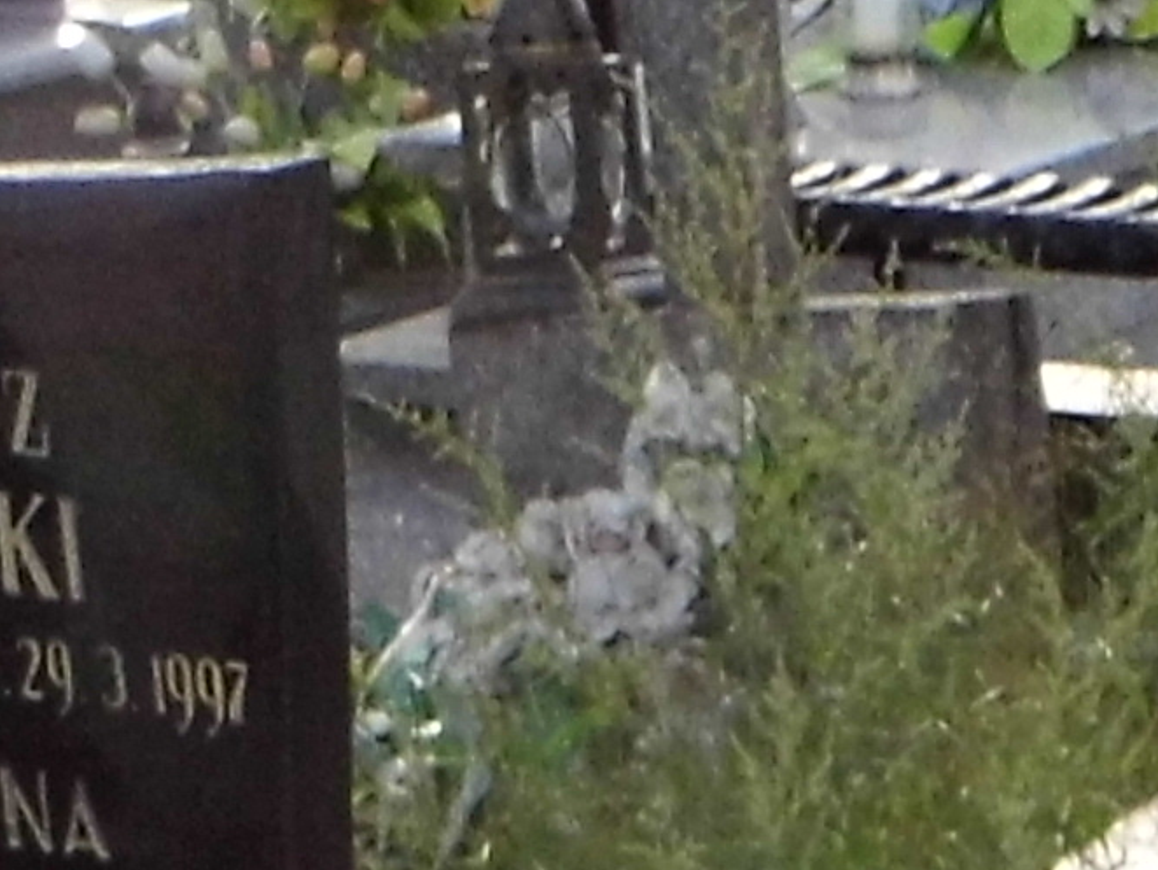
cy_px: 2808
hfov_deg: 11.2
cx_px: 1314
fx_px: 5823
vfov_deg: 7.3
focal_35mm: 174
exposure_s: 1/800
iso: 100
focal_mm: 4.5
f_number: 3.1
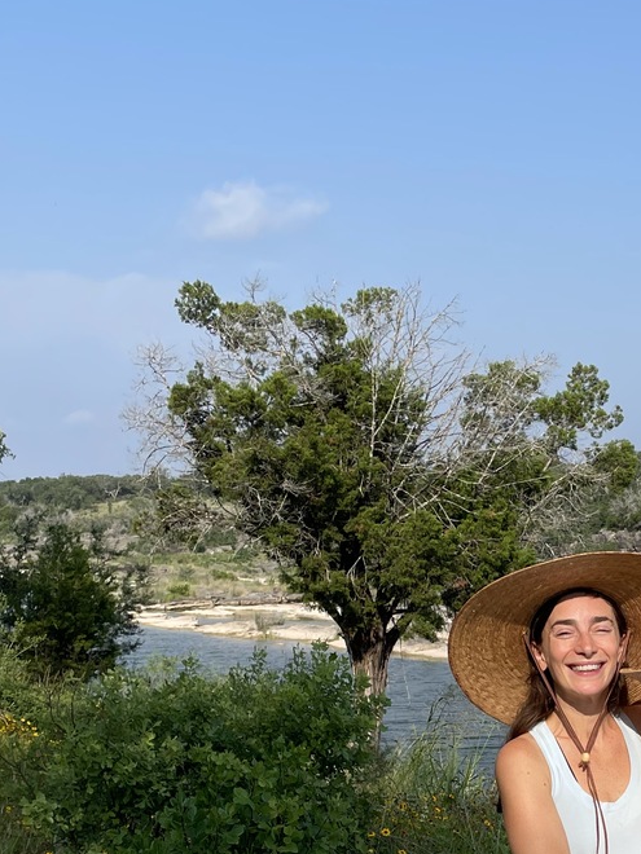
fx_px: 1555
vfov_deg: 29.4
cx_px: 588
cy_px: 778
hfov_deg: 22.7
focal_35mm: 63
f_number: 1.6
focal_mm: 4.2
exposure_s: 1/3125
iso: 32
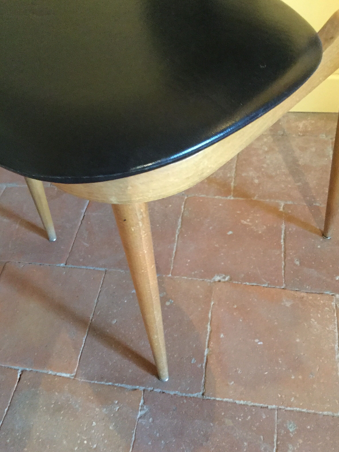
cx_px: 171
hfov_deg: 44.2
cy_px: 228
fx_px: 418
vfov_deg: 56.8
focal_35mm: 32
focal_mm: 3.3
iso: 640
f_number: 2.4
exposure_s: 1/17
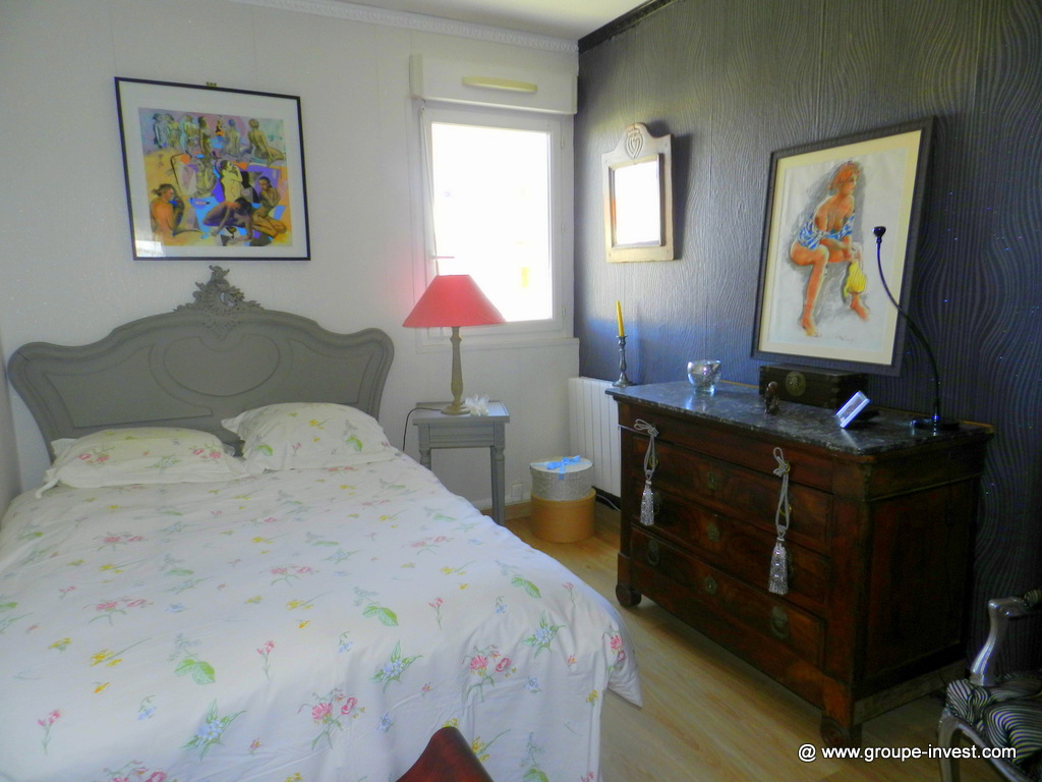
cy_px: 391
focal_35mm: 23
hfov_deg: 73.9
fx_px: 692
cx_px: 521
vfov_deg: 58.9
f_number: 3.4
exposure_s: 1/40
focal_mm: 4
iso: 160
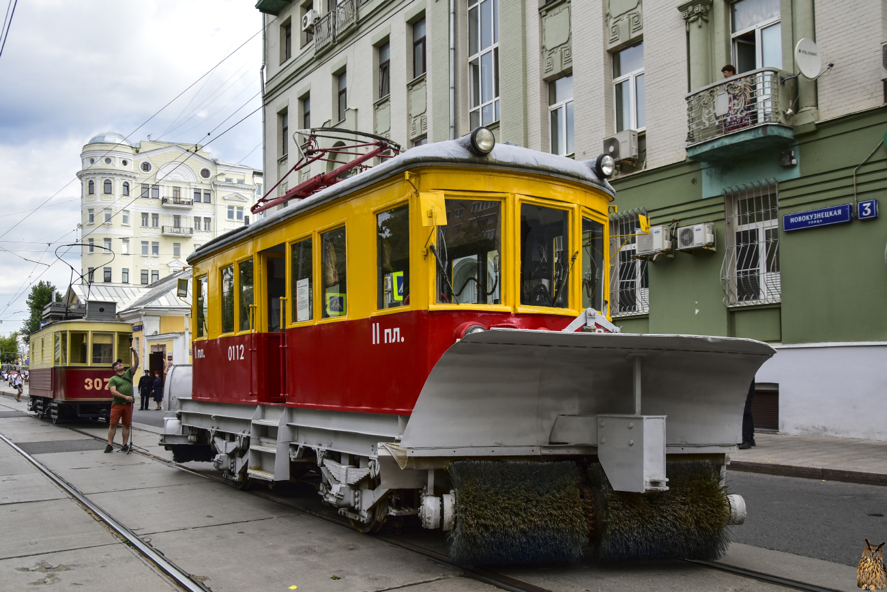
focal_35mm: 32
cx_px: 444
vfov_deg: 41.7
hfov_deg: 59.5
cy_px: 296
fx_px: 776
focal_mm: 21
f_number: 3.8
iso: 160
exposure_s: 1/640
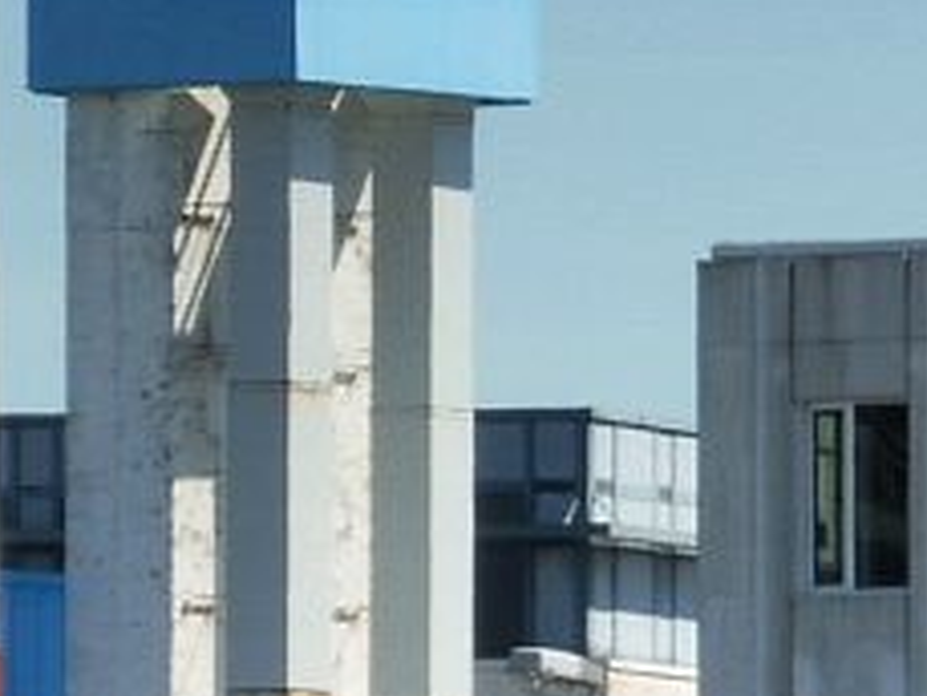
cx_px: 1469
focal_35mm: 1115
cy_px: 821
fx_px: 29875
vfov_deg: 1.3
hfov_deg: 1.8
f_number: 7.1
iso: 100
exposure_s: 1/200
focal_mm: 44.4
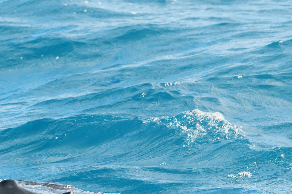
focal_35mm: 508
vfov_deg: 2.7
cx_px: 139
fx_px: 4119
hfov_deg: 4.1
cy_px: 154
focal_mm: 184.6
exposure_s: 1/350
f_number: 8
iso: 500
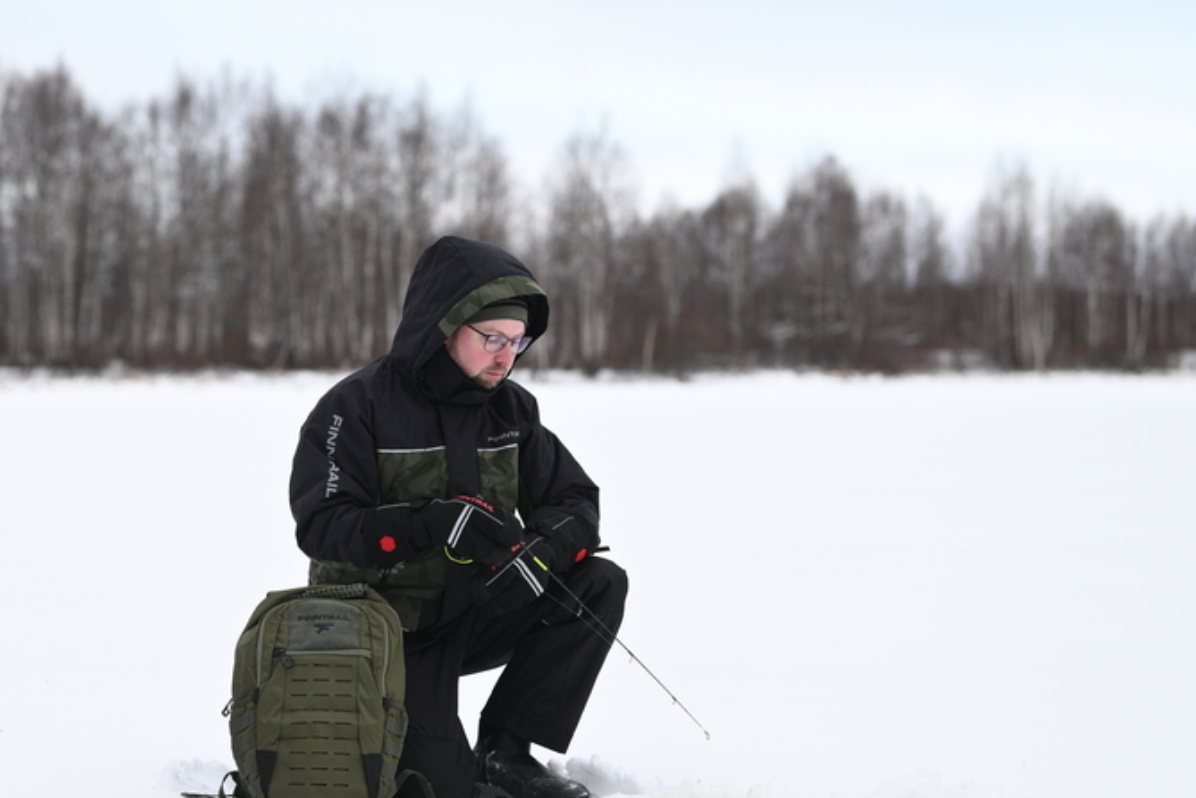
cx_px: 431
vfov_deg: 11.3
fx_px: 4020
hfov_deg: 16.9
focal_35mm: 121
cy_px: 446
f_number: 4
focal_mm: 90
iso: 800
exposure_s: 1/250
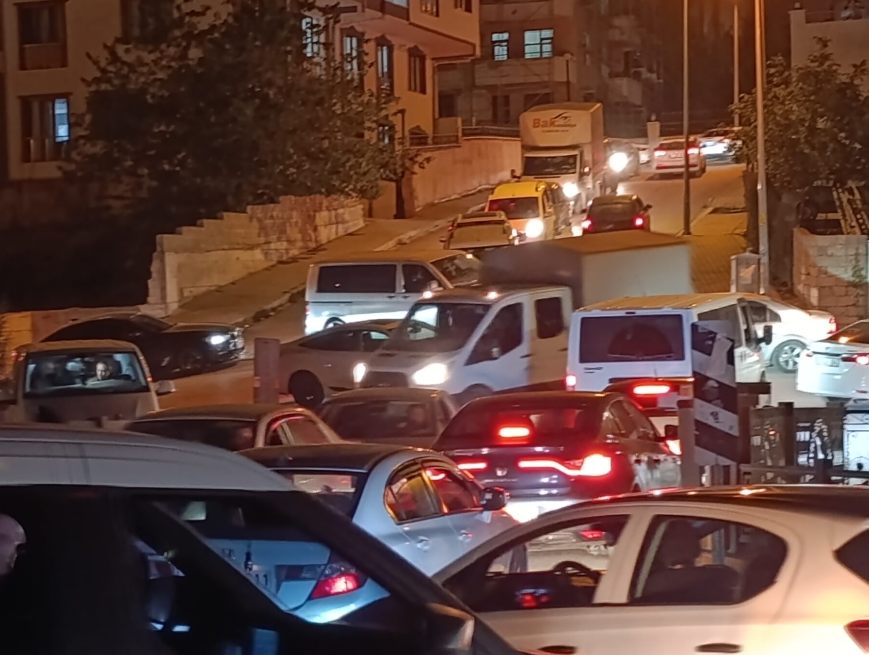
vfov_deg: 14.8
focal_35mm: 100
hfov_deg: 19.5
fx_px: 2514
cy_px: 451
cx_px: 285
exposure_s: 1/24
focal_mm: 6.11
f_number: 1.65
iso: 1252
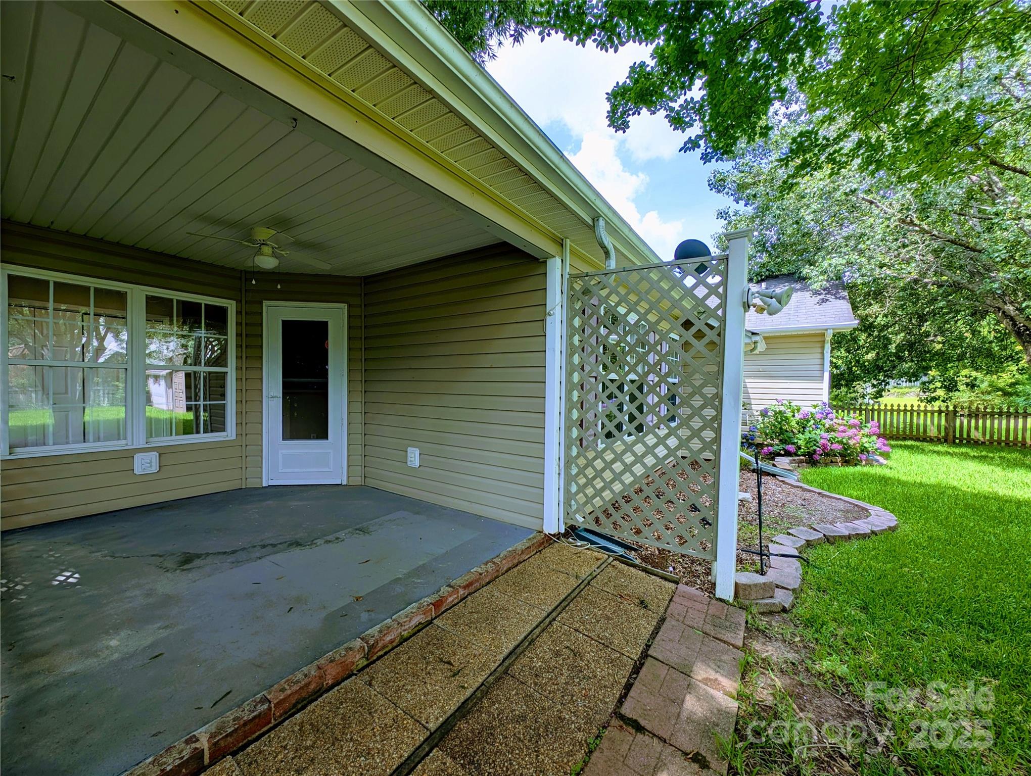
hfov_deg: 110.5
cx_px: 516
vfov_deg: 94.6
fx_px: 358
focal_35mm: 12
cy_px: 388
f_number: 1.95
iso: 48
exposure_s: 1/747
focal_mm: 2.23
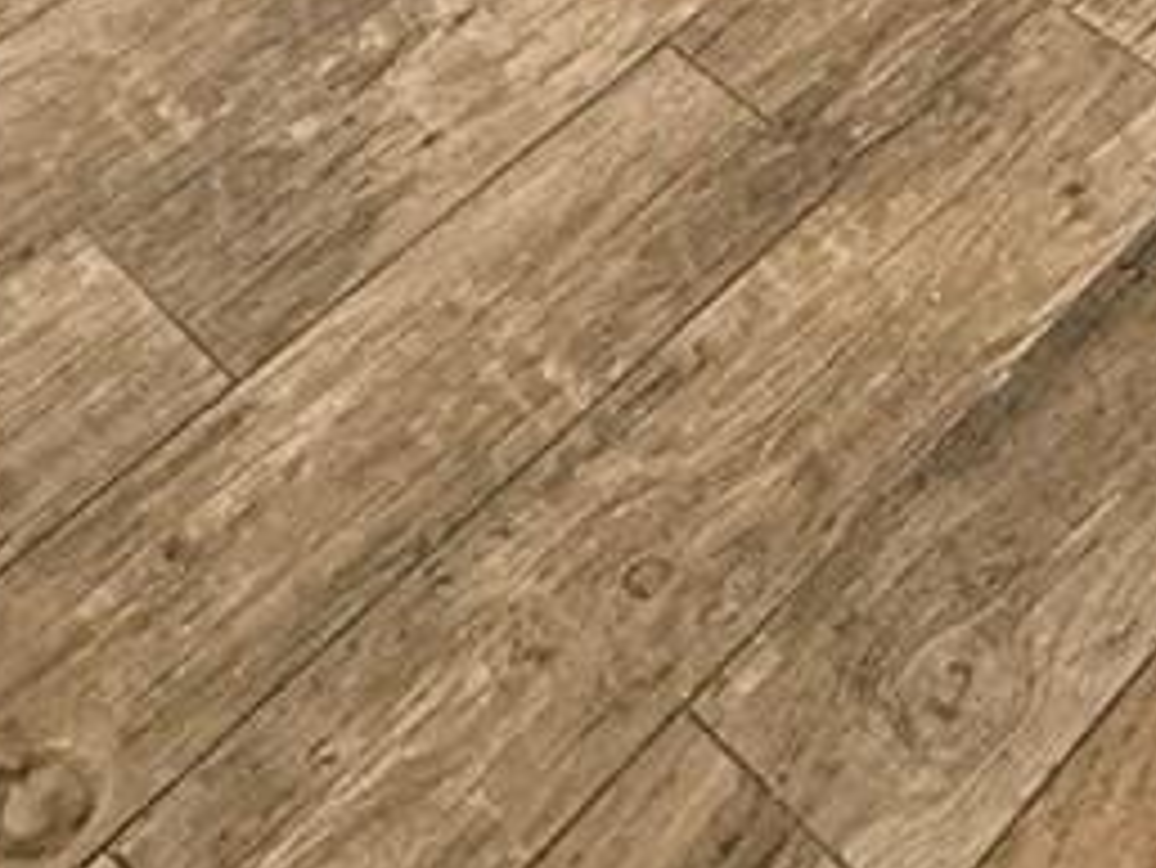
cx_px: 1300
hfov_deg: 21.3
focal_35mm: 87
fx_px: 2907
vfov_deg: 10.8
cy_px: -1785
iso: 200
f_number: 2.2
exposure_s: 1/120
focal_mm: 2.22
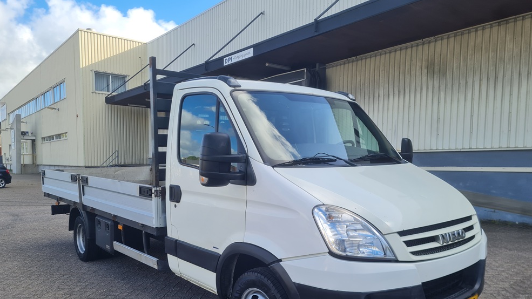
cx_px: 262
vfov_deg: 39.7
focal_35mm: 29
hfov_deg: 66.1
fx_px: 409
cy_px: 200
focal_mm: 5.4
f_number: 1.8
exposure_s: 1/896
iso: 50
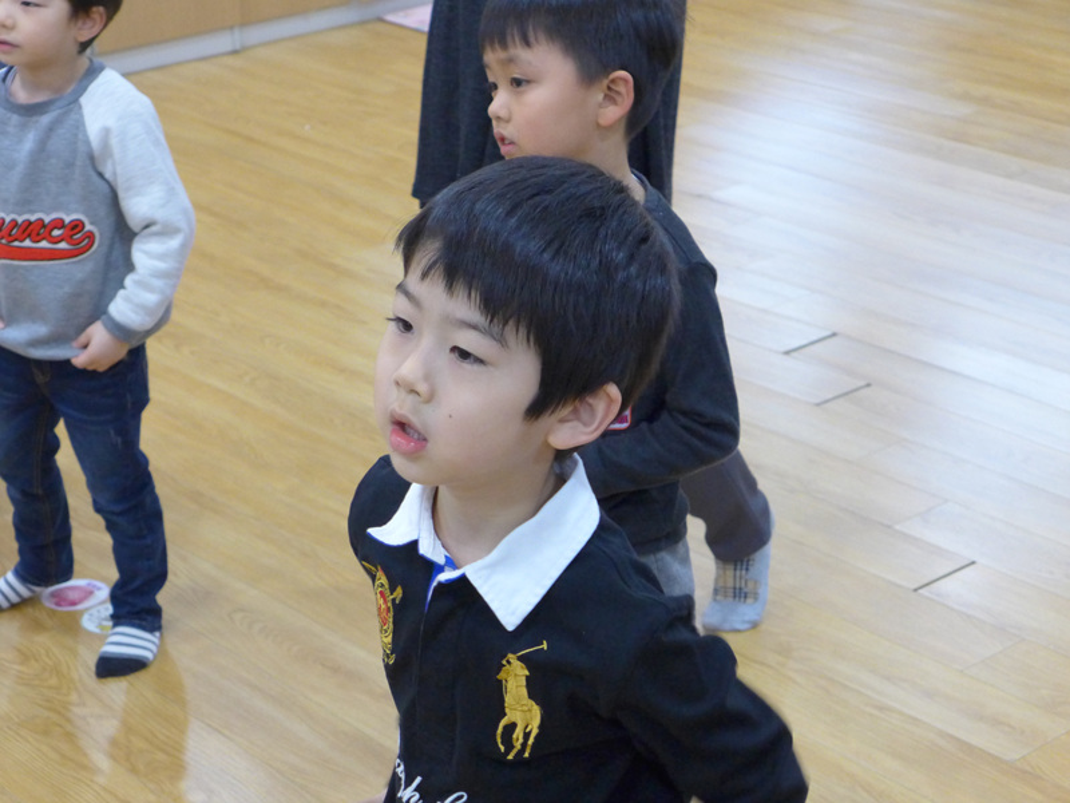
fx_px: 2473
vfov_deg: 18.4
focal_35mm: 80
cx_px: 535
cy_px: 402
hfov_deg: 24.4
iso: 800
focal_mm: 15.7
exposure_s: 1/160
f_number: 2.8
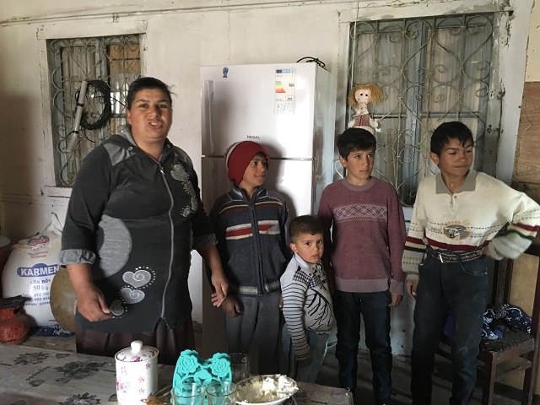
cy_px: 202
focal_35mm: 29
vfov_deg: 48.2
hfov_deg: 61.7
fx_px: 452
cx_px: 270
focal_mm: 4.15
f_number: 2.2
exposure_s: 1/17
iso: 200
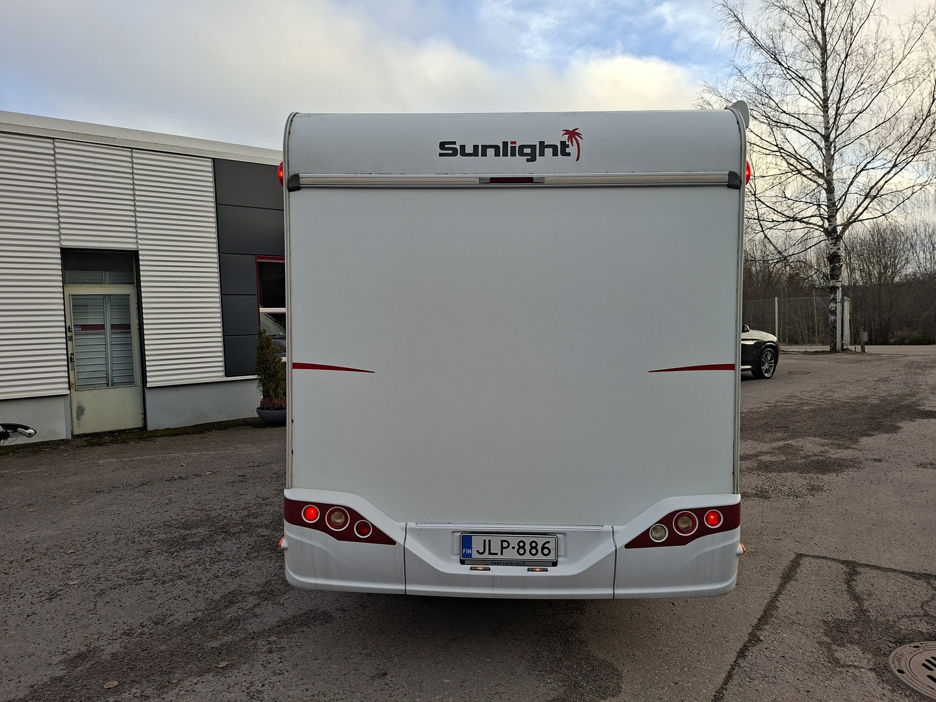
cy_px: 351
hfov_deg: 73.9
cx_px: 468
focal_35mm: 23
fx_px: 622
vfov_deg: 58.9
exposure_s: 1/484
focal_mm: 5.54
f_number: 1.8
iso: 50
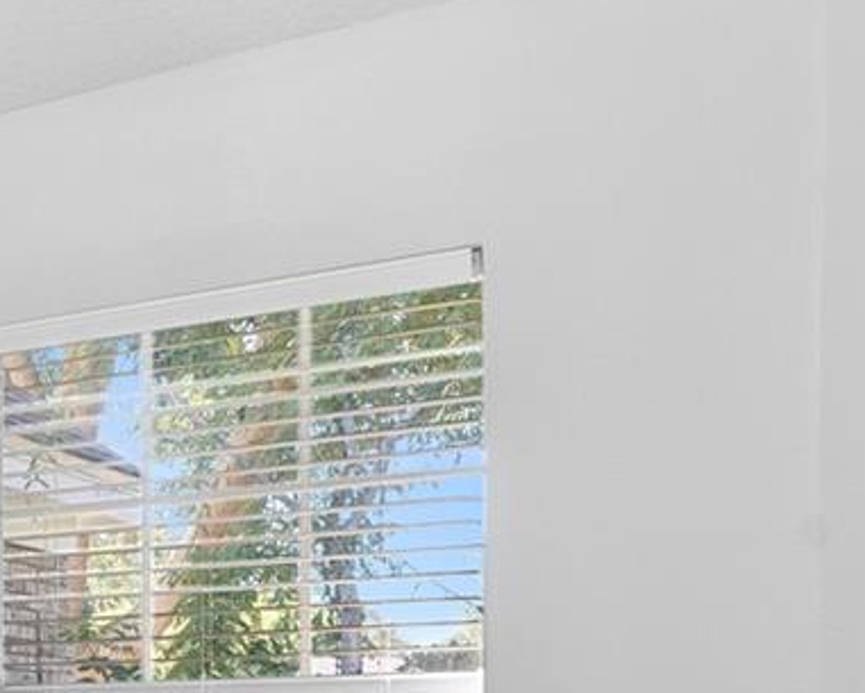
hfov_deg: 21.3
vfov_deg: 22.3
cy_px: 834
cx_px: -645
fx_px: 1613
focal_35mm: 63
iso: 800
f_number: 8
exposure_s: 1/15
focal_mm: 16
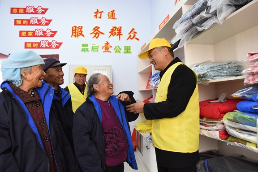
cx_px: 132
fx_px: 179
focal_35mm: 25
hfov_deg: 71.5
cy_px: 84
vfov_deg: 51.3
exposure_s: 1/100
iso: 2500
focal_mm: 24
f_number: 5
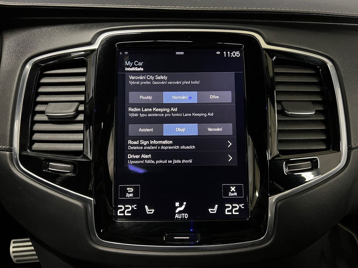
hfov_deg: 67.3
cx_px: 179
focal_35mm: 26
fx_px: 269
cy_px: 134
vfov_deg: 53.1
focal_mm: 5.7
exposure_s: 1/30
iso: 640
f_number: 1.5
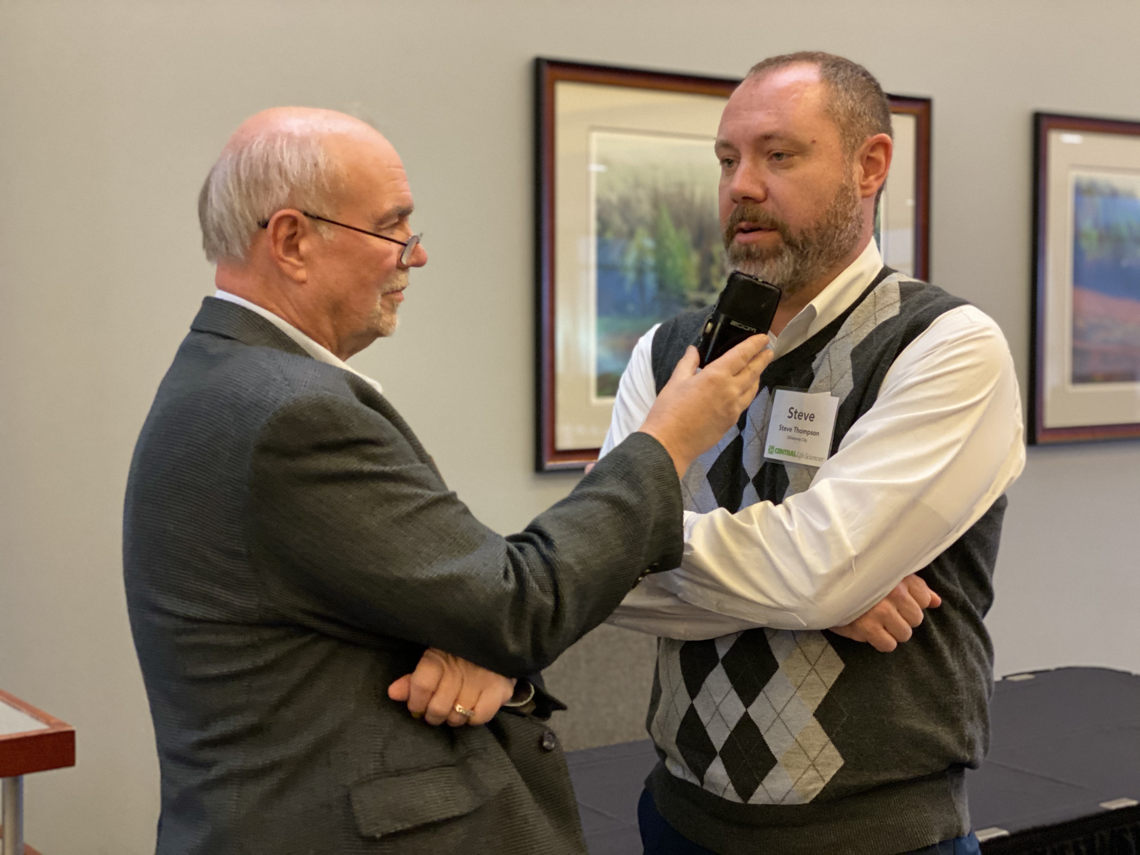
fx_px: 1713
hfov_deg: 36.8
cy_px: 428
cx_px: 570
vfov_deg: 28.0
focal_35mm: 52
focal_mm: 6
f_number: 2
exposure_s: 1/20
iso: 400
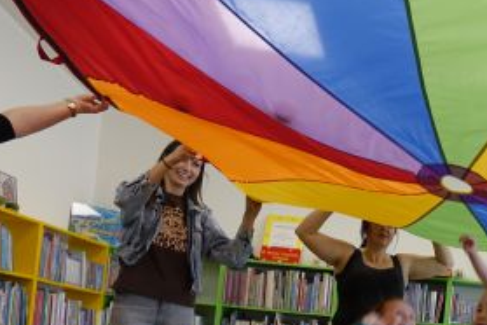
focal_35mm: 55
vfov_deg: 23.1
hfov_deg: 31.8
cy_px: 361
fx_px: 744
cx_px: 543
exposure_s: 1/50
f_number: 2.8
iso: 125
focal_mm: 8.8
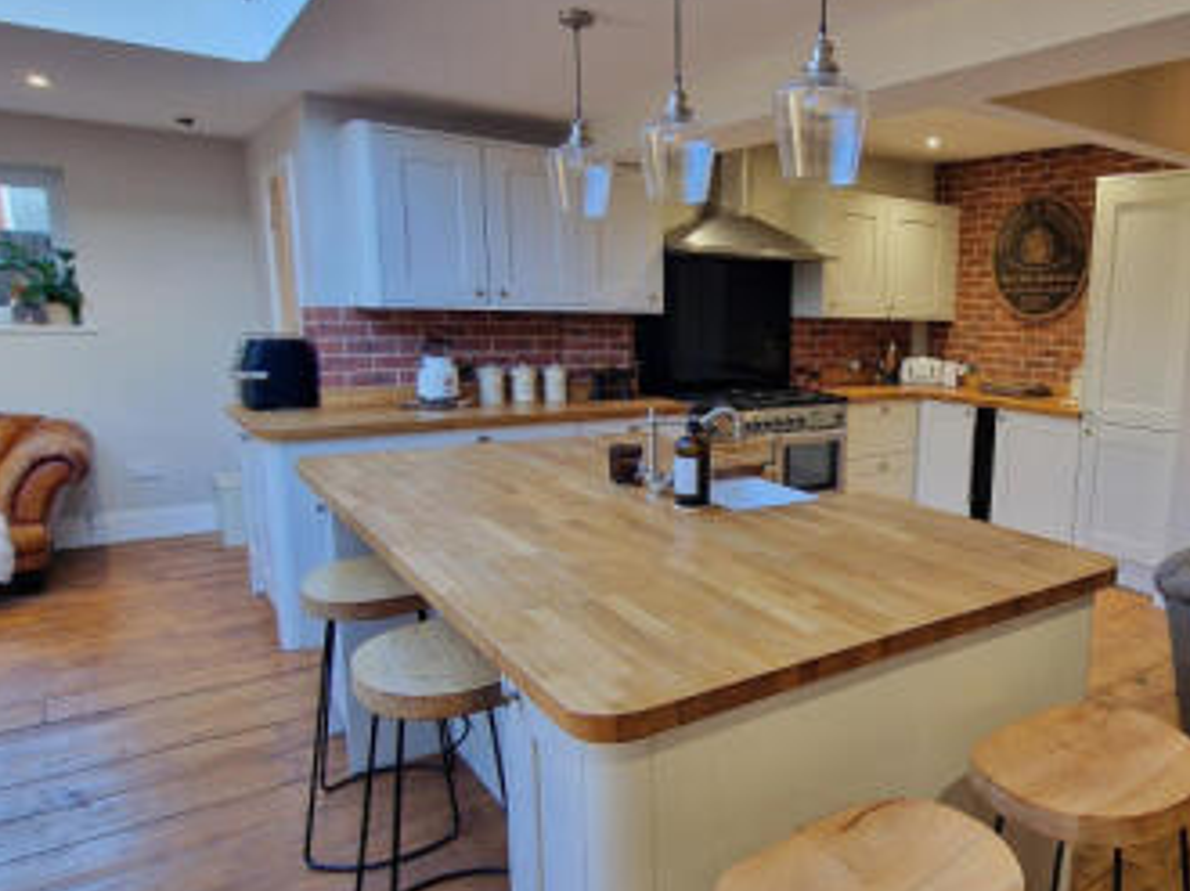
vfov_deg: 58.8
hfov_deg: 70.1
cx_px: 860
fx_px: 790
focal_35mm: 23
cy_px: 474
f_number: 2.2
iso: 125
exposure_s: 1/50
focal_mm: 2.2
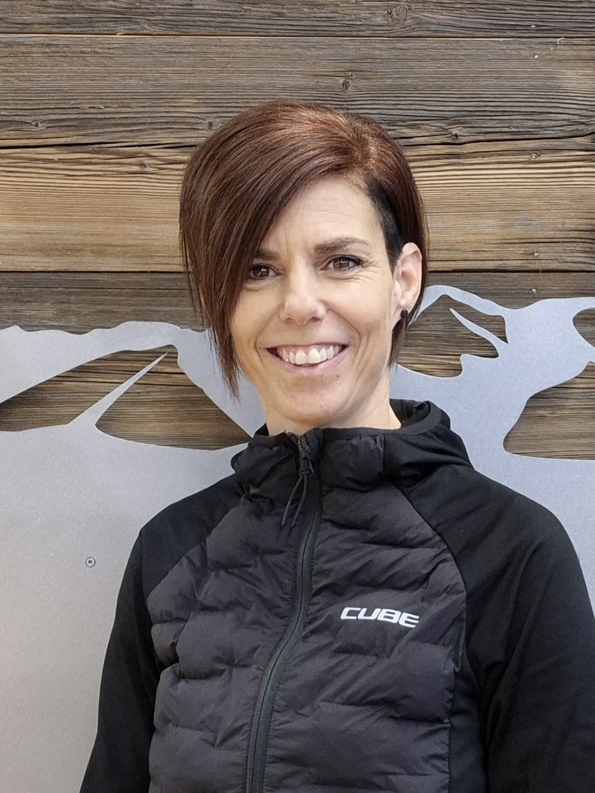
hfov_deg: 54.9
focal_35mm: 25
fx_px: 573
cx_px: 298
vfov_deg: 69.4
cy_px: 396
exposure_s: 1/50
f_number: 2.2
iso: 400
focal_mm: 3.3
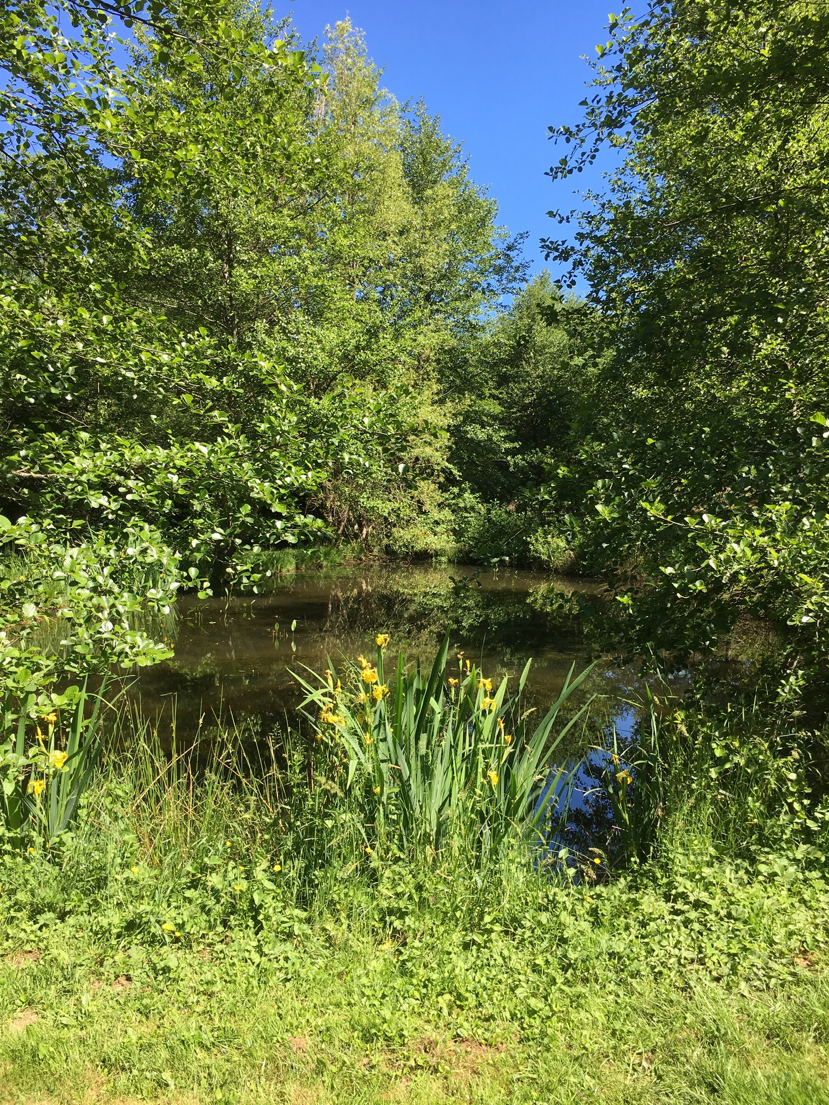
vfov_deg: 61.7
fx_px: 926
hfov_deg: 48.2
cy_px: 552
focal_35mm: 29
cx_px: 414
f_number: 2.2
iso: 25
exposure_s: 1/534
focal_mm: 4.15
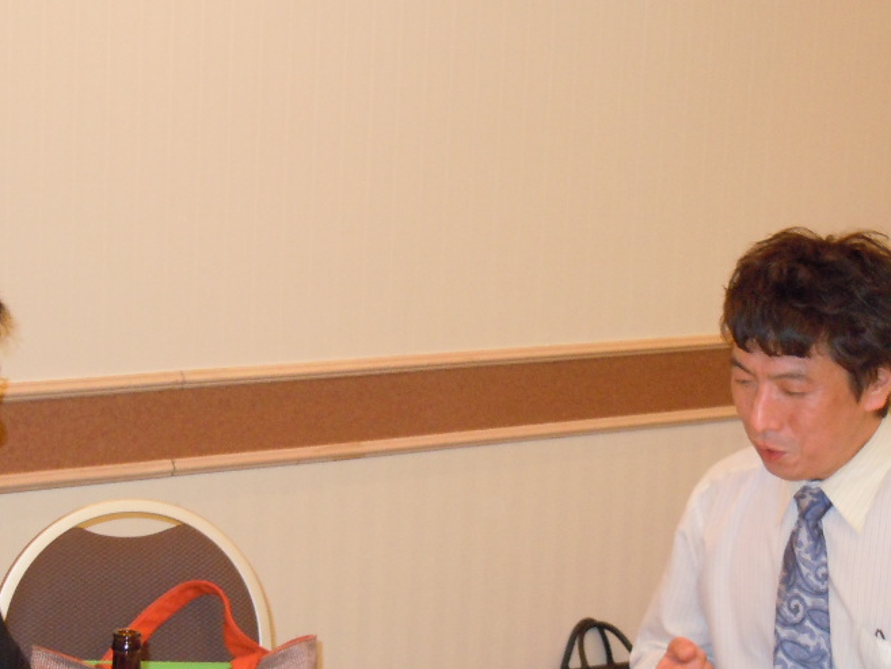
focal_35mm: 92
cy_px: 395
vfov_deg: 16.1
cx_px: 376
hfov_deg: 21.3
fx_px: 2368
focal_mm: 10.6
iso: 500
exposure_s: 1/40
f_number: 4
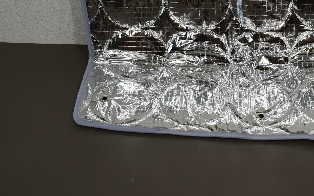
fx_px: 462
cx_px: 258
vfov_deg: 23.4
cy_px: 27
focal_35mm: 54
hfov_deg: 36.1
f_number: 5.6
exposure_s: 1/125
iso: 280
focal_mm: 18
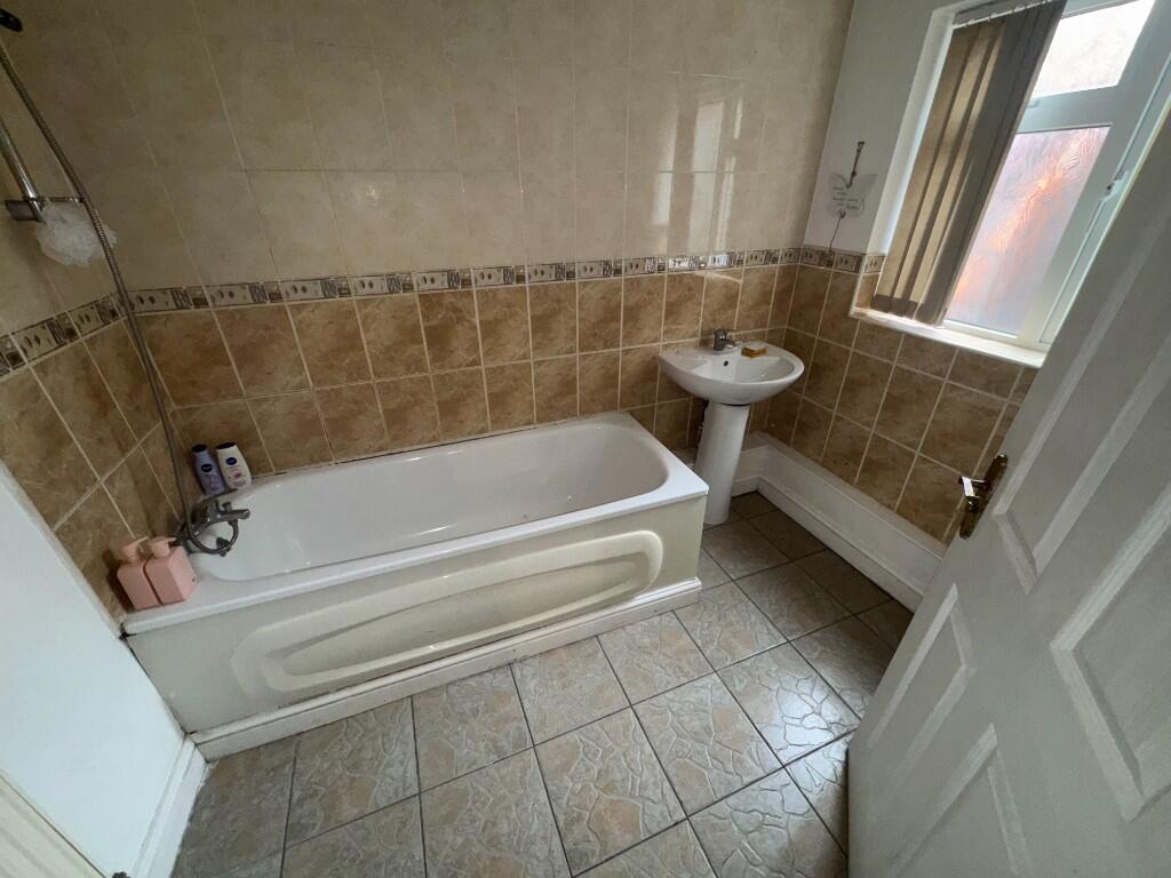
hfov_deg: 102.1
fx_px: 474
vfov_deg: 85.7
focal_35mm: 14
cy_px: 439
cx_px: 586
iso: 80
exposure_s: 1/50
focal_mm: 2.22
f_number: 2.2
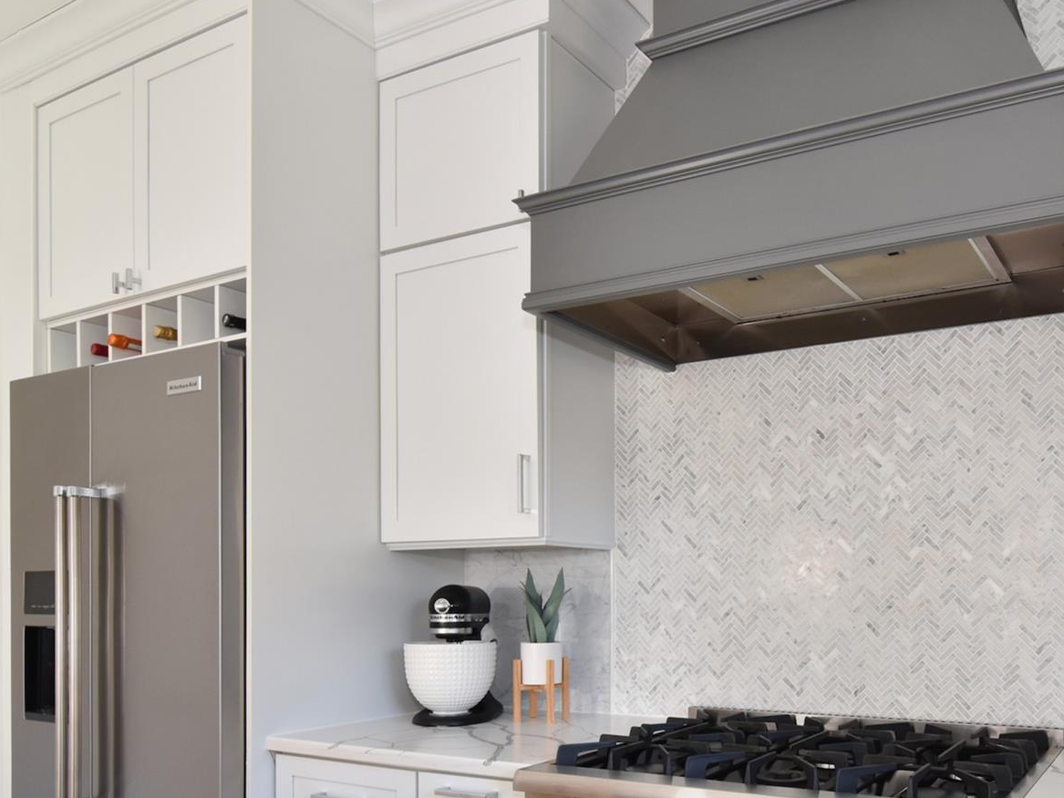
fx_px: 856
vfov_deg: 48.1
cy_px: 597
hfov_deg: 61.3
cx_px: 756
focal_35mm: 28
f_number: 8
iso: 640
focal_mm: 11
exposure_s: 1/30
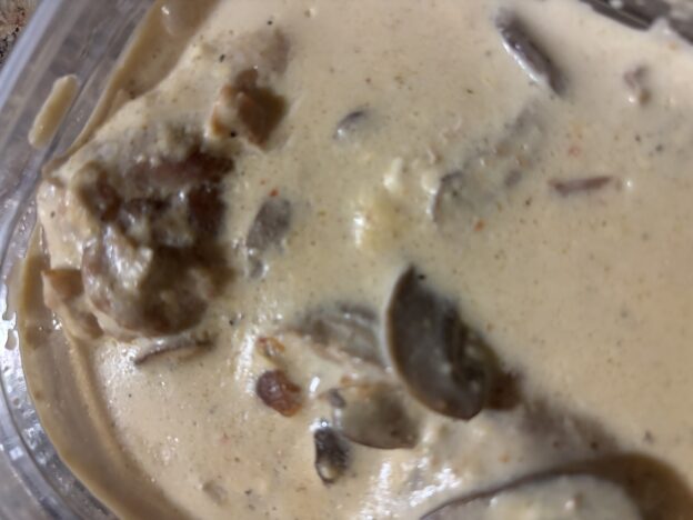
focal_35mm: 26
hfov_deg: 67.3
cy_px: 260
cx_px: 346
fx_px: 521
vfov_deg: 53.1
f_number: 1.6
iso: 500
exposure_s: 1/40
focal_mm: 5.96
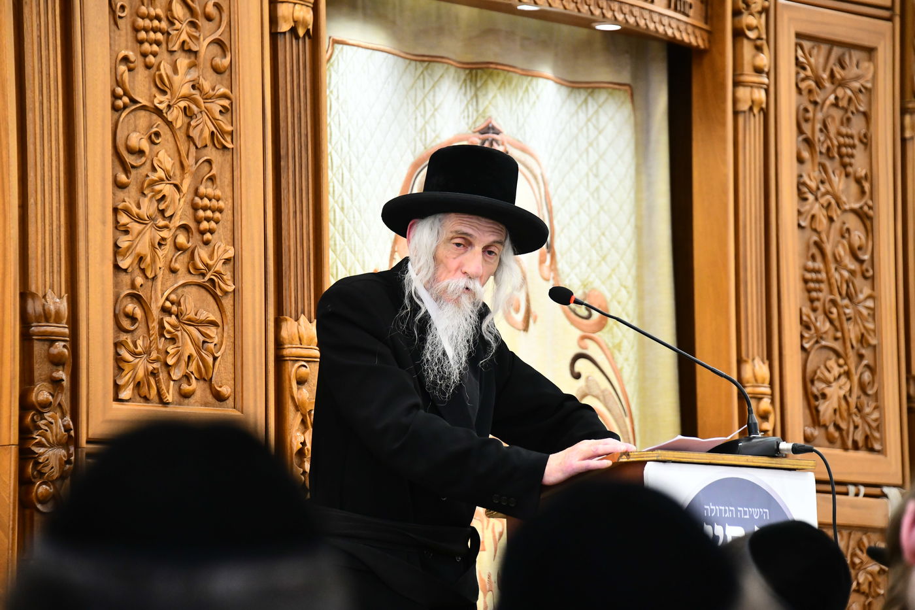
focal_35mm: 170
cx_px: 458
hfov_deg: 12.1
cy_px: 305
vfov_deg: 8.1
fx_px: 4320
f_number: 5.6
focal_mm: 170
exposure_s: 1/200
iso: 4000
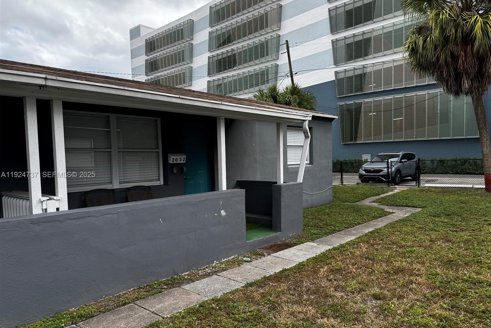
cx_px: 246
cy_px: 175
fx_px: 341
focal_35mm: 25
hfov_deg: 71.5
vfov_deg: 51.2
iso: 80
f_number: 1.78
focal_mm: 6.76
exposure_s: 1/938
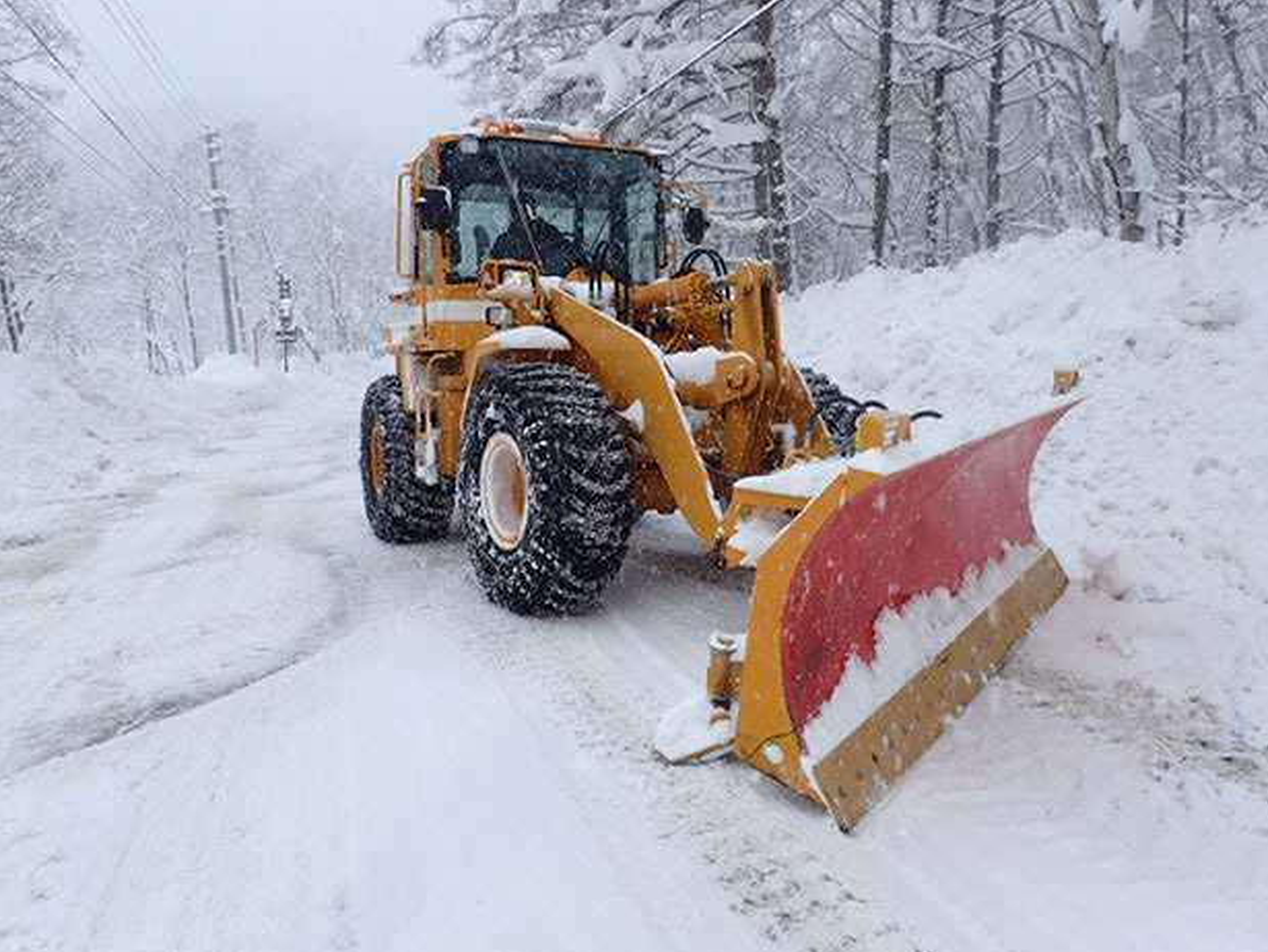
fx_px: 953
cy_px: 472
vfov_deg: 53.1
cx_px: 625
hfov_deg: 67.3
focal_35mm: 26
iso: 100
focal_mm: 4.5
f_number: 8
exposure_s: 1/160
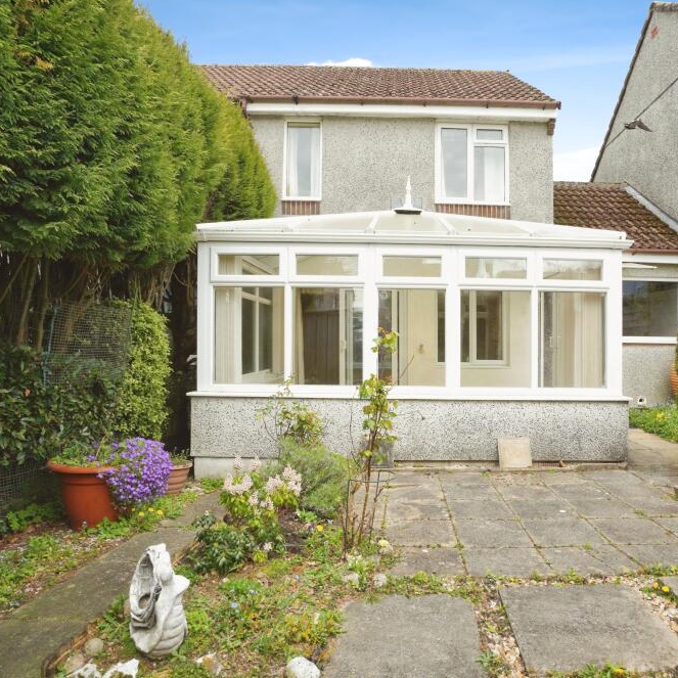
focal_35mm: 21
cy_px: 335
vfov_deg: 72.1
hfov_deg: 71.2
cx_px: 414
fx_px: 465
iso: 800
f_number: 9
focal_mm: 16
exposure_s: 1/400
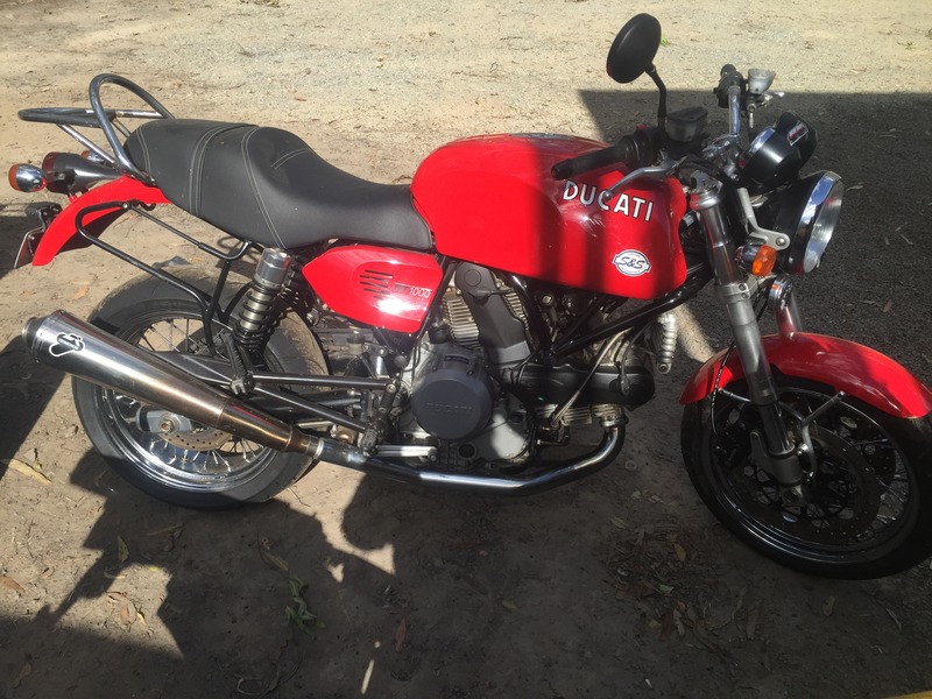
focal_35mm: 29
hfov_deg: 61.7
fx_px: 781
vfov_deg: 48.2
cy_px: 350
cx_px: 466
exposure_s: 1/1199
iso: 32
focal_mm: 4.15
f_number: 2.2
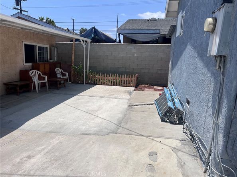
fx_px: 178
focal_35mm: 26
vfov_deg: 53.0
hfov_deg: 67.3
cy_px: 88
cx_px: 118
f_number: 1.5
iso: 50
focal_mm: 5.7
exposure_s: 1/7463
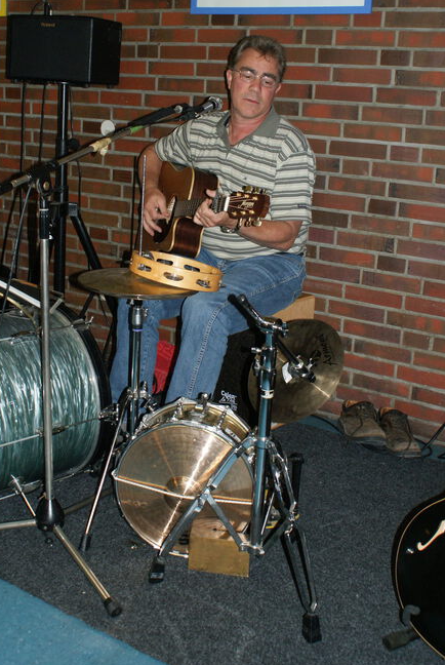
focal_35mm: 42
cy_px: 286
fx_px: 776
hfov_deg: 32.0
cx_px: 197
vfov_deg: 46.2
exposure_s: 1/60
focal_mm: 24
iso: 400
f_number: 5.6
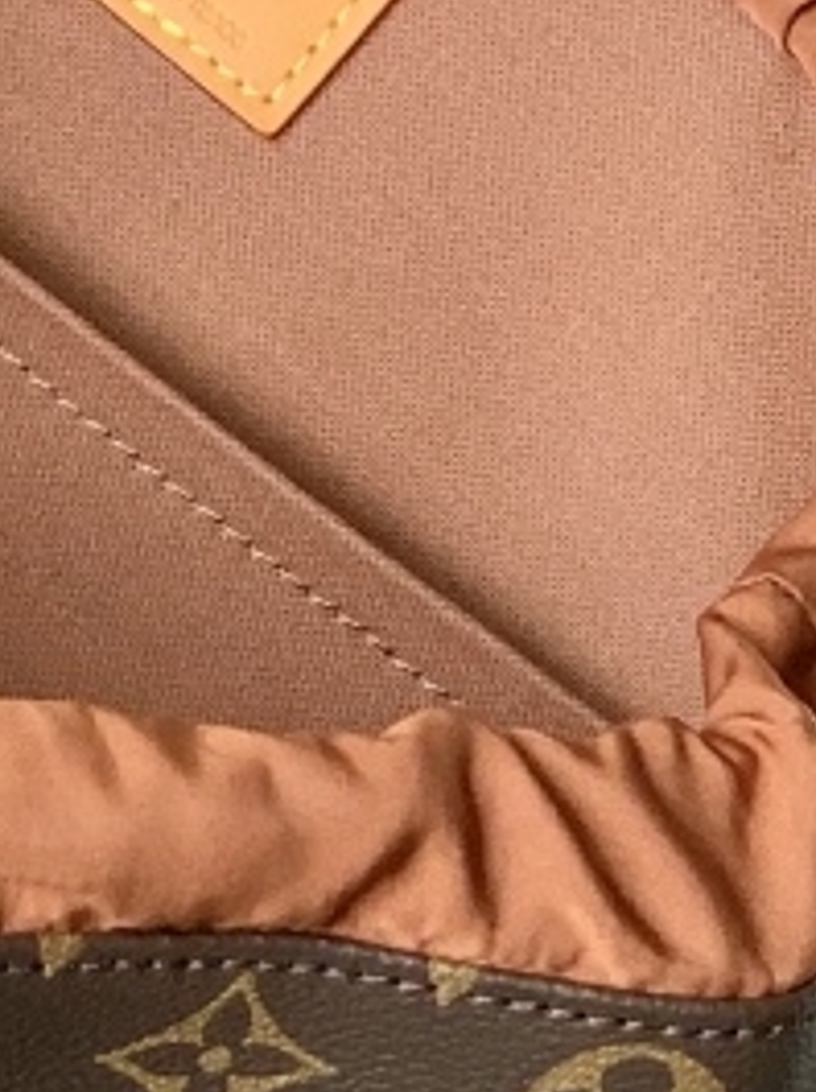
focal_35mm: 283
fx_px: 8916
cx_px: -478
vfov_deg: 7.0
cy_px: 251
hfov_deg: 5.2
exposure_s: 1/122
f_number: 2.4
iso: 50
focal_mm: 6
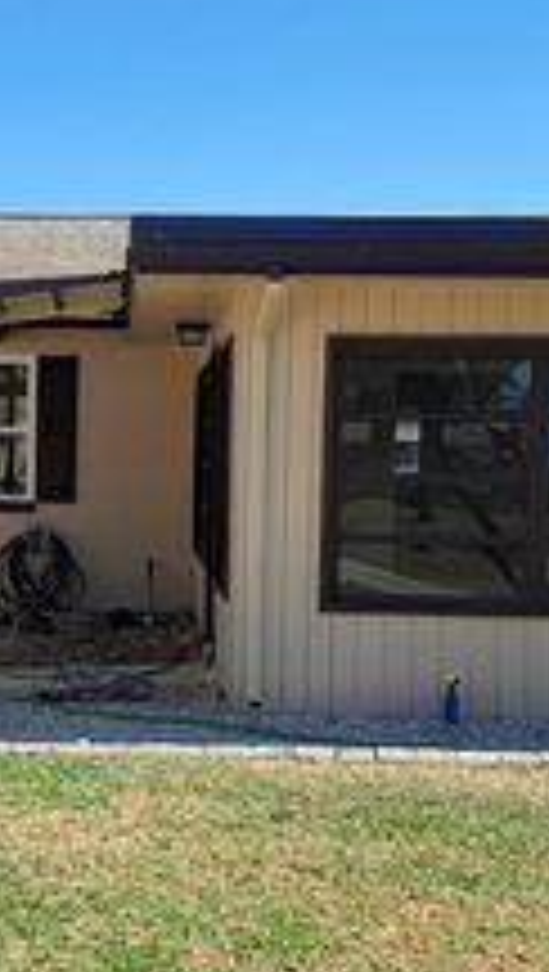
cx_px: 32
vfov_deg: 30.9
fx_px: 1754
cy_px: 556
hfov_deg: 17.5
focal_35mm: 68
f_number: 1.8
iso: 40
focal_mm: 4
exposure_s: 1/434
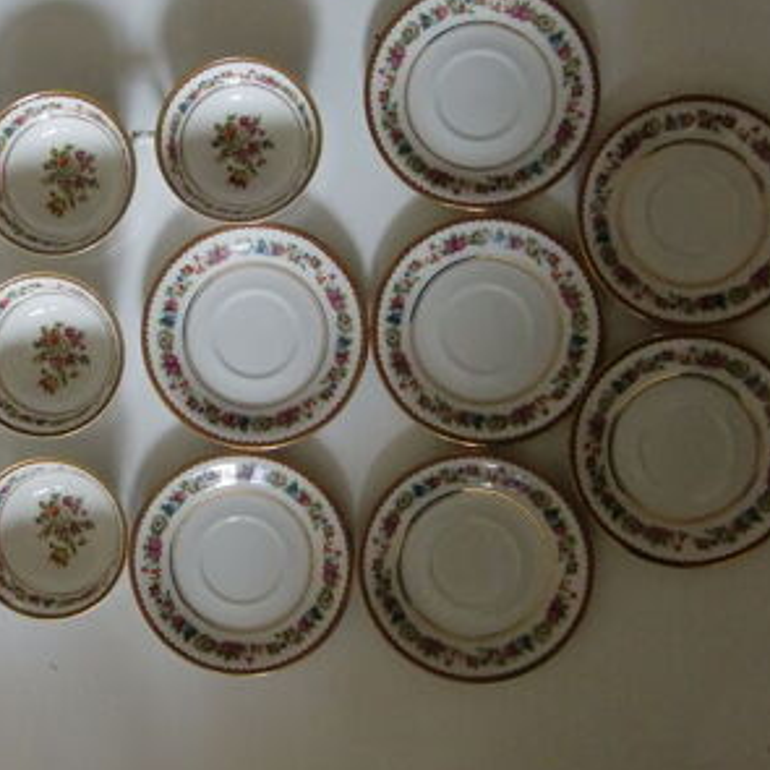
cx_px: 183
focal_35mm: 56
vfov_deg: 30.5
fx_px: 1409
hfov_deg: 30.0
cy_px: 350
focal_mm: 6.9
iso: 400
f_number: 3
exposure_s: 1/60
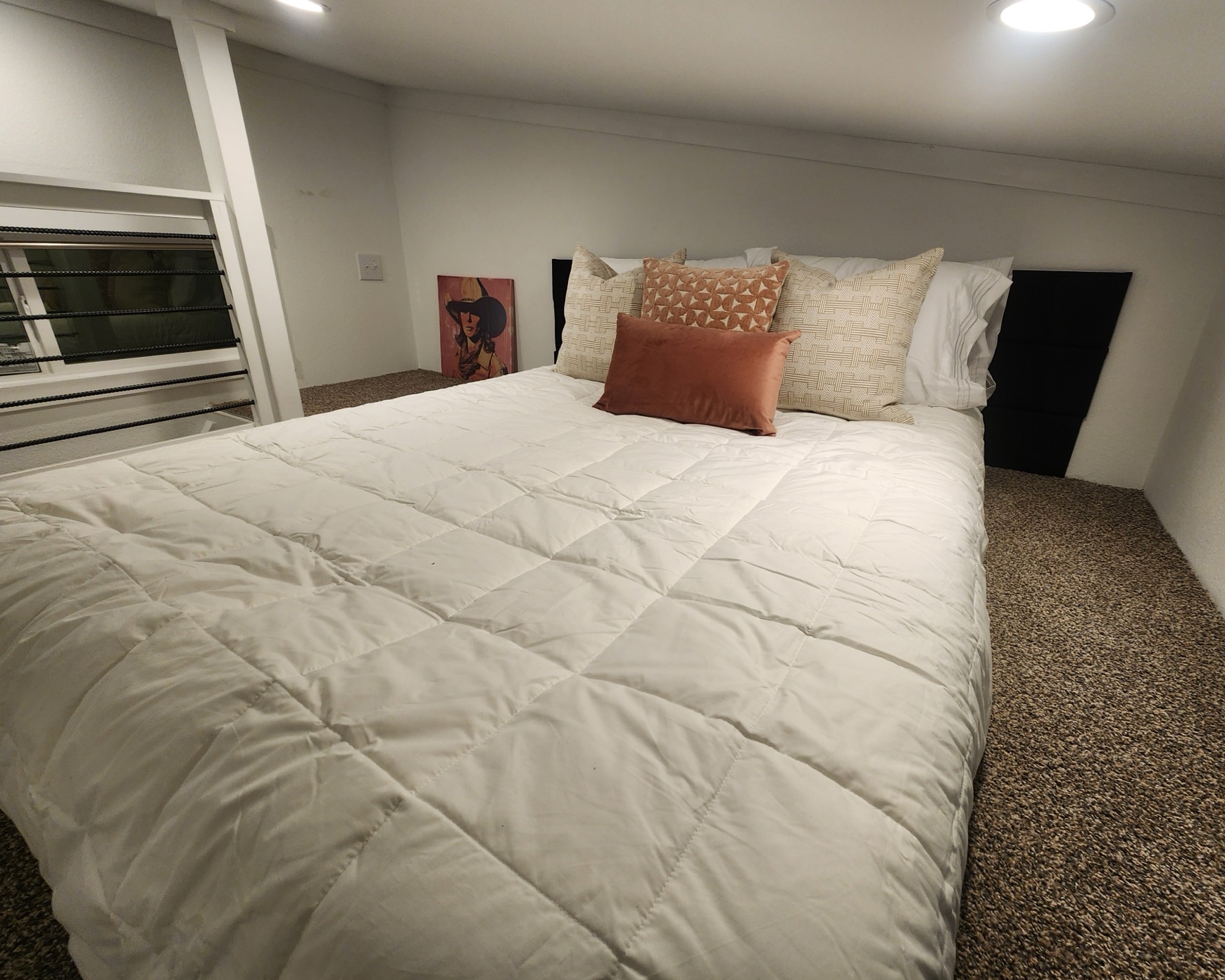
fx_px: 508
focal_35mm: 14
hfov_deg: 100.6
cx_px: 651
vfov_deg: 88.0
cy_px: 476
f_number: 2.2
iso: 100
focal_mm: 2.2
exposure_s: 1/60
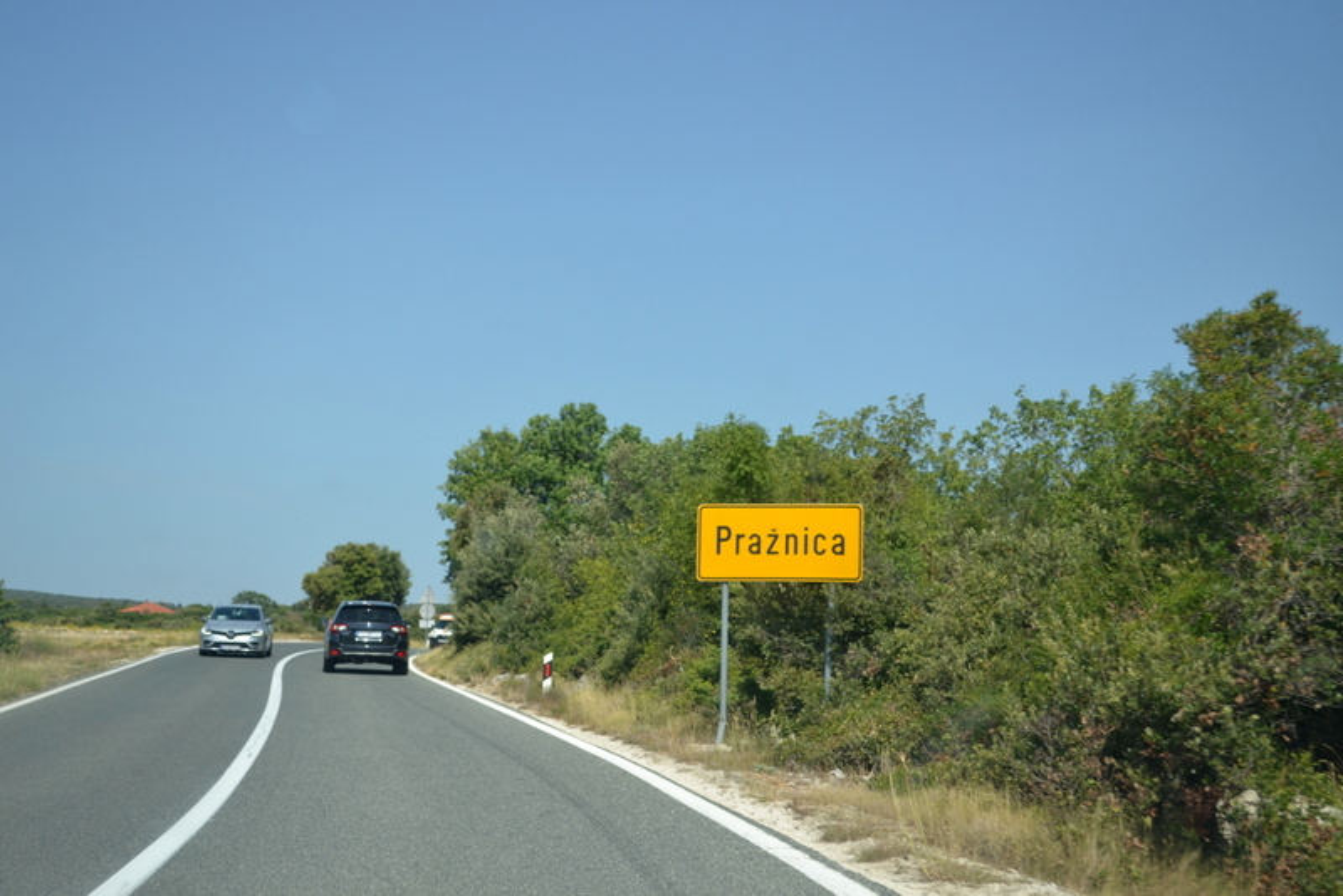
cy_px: 448
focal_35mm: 52
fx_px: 1959
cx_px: 672
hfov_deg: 37.8
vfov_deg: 25.8
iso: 100
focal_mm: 35
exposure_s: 1/400
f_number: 5
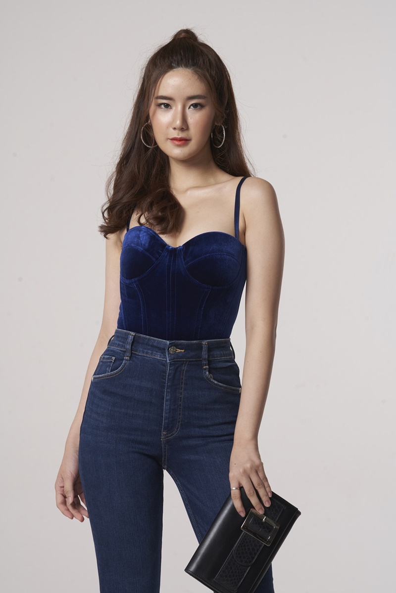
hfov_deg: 9.5
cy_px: 296
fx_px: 2392
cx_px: 198
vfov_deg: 14.2
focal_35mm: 145
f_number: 11
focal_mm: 145
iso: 100
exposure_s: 1/125
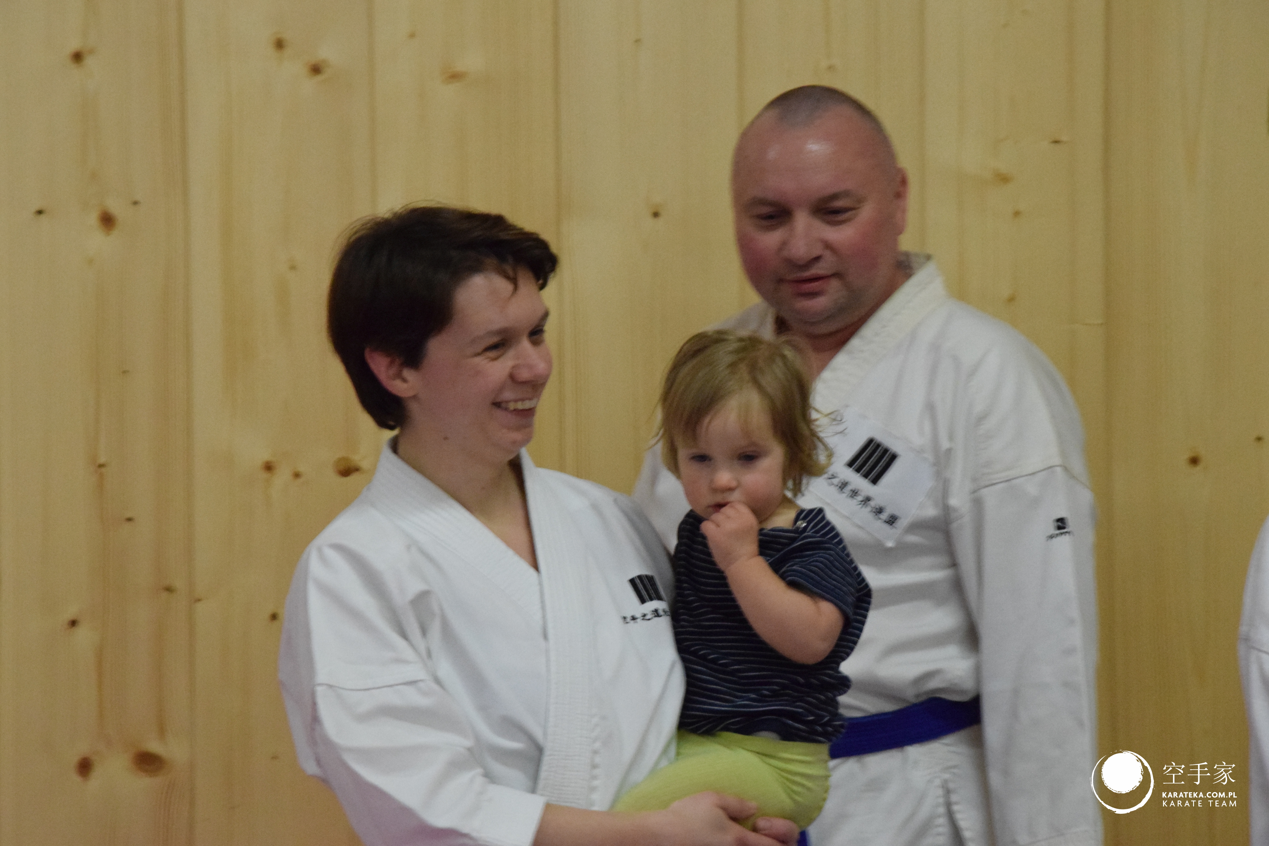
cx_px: 634
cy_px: 423
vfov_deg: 8.7
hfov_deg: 13.0
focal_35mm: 158
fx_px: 5551
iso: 6400
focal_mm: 105
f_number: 11
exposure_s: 1/100
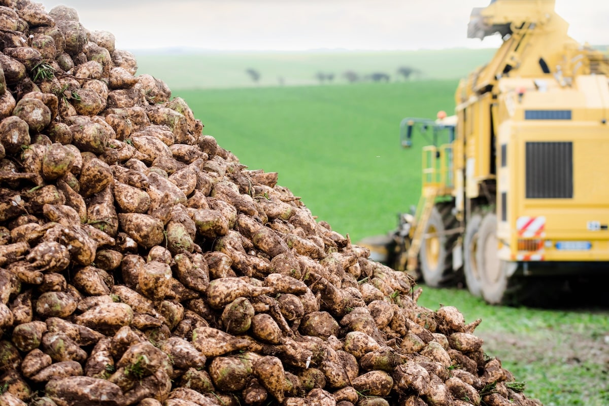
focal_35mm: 105
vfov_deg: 13.1
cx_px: 304
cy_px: 203
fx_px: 1777
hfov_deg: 19.4
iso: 320
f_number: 4.5
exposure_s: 1/320
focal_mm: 105
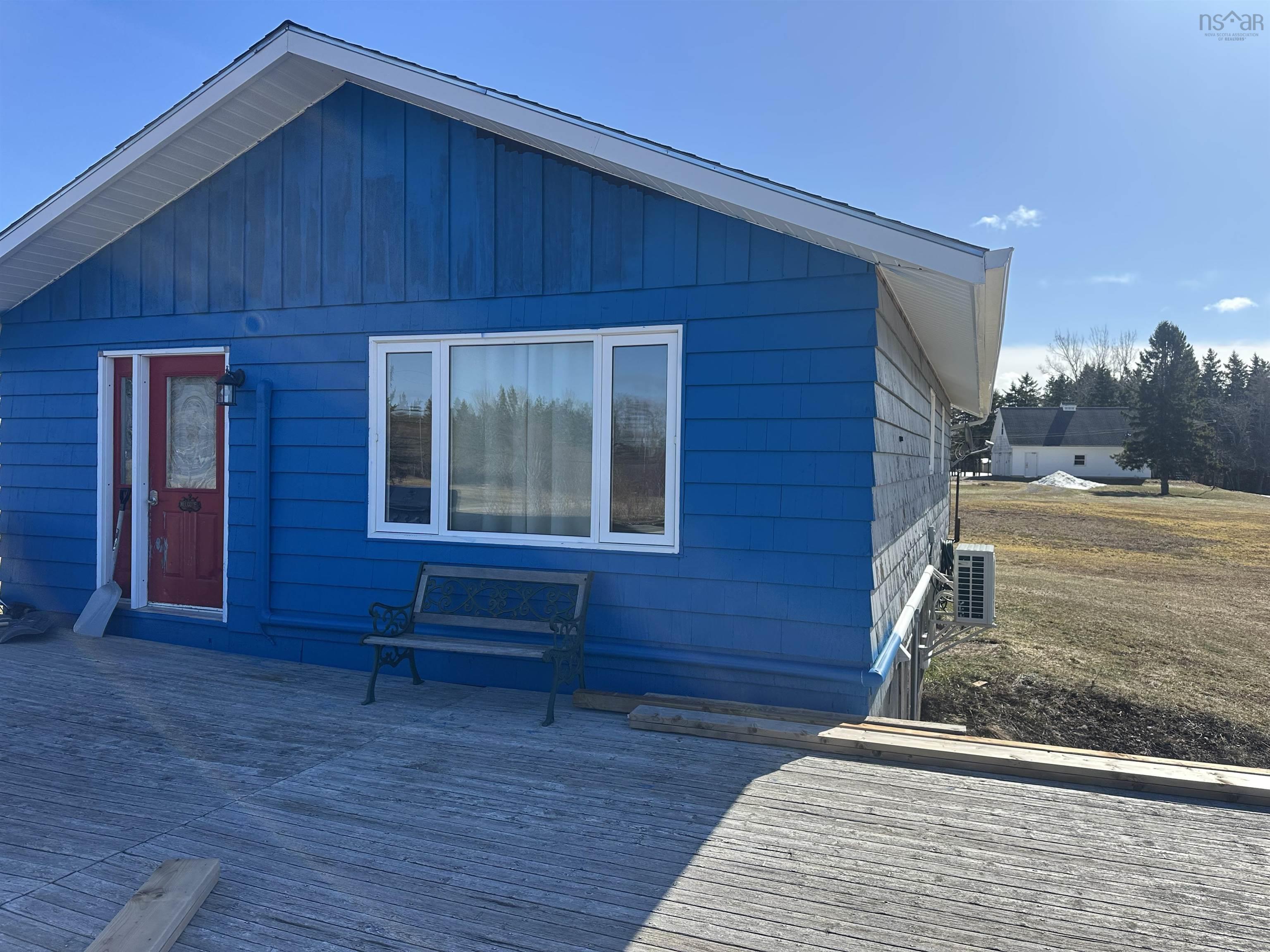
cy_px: 476
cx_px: 635
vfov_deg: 56.8
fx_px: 881
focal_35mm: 24
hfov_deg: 71.6
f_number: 1.78
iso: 80
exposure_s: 1/2882
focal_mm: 6.86
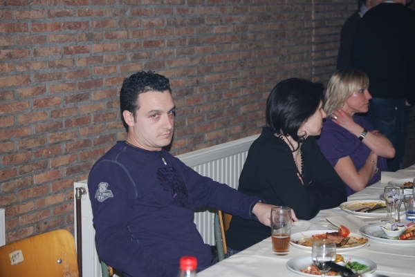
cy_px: 138
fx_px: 952
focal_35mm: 82
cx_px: 208
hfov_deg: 24.6
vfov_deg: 16.6
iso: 280
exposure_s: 1/60
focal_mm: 55
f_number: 4
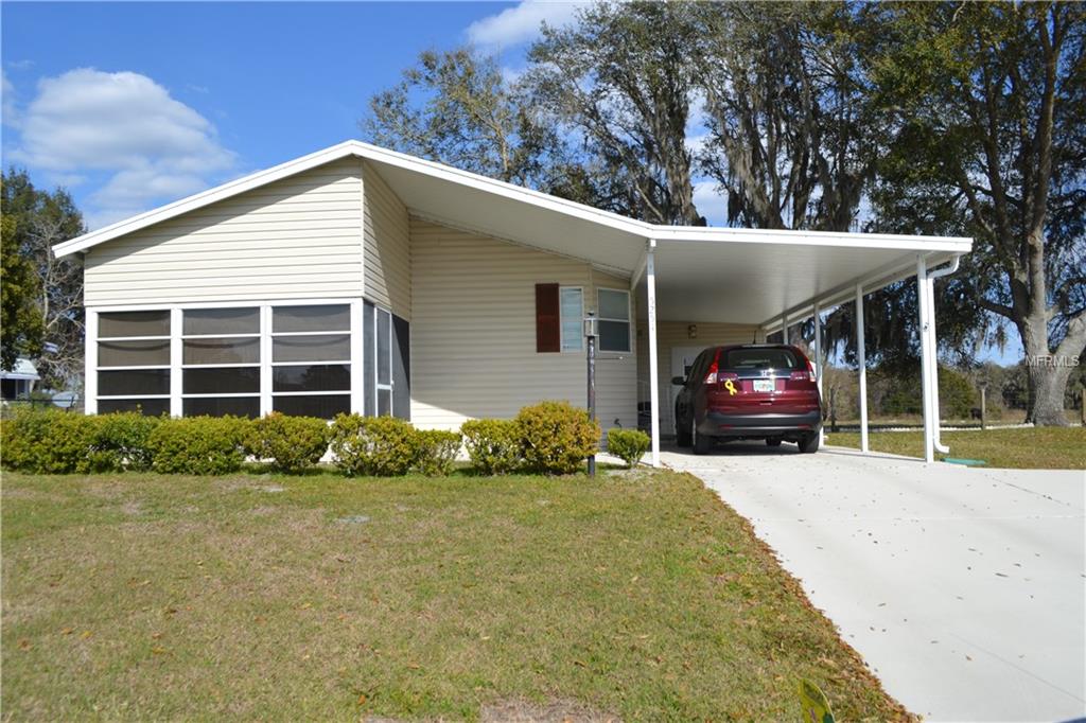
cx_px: 543
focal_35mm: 27
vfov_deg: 47.9
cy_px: 362
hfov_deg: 67.4
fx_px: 814
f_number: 8
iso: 100
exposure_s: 1/250
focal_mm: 18
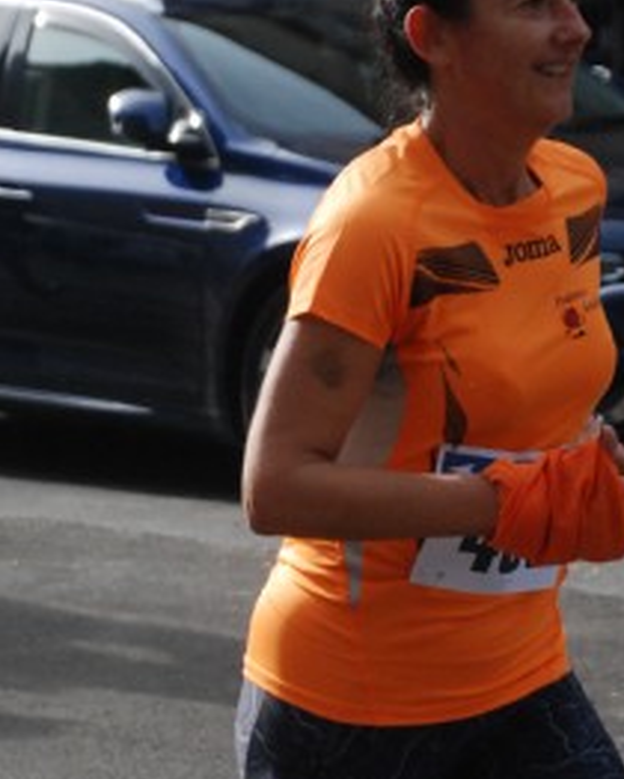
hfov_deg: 6.8
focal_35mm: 226
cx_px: 498
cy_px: 574
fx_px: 5211
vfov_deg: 8.5
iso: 1000
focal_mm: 70
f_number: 5.6
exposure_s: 1/1600
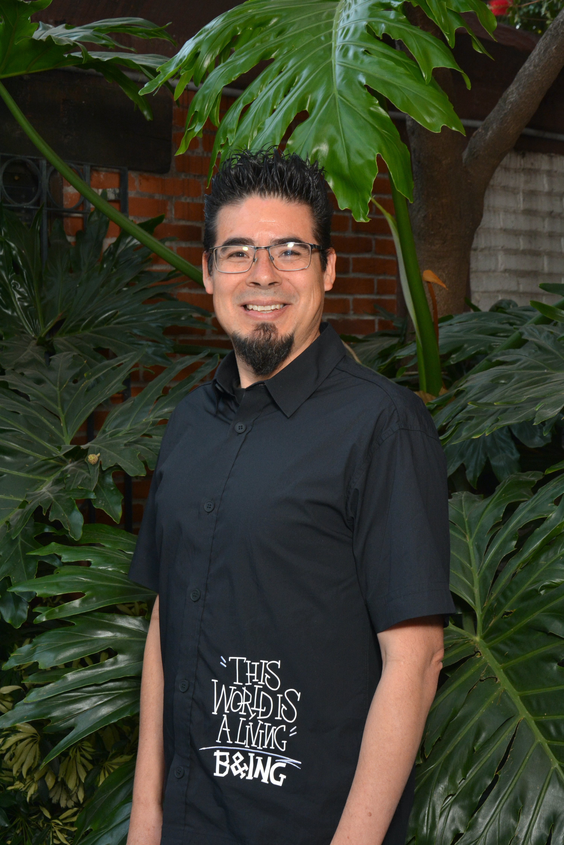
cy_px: 422
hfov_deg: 21.6
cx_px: 282
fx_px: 1479
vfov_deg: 31.9
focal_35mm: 63
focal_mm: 42
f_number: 8
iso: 640
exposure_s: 1/100
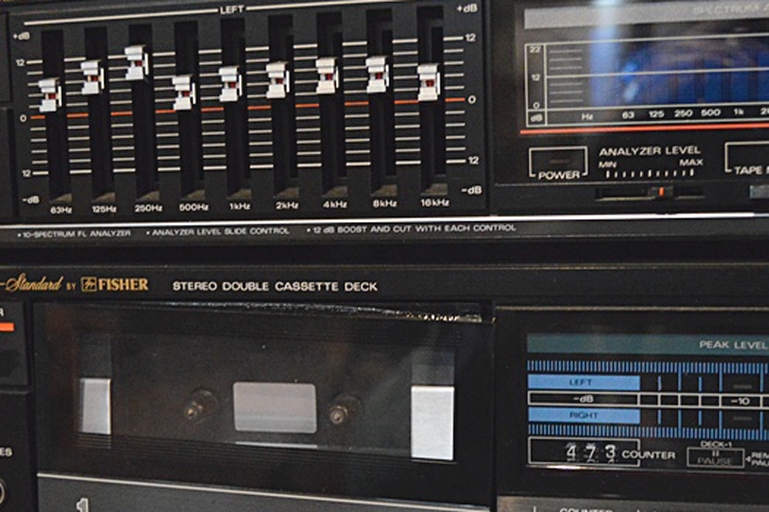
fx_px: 1217
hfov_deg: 35.1
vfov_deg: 23.6
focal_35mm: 57
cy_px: 342
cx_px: 371
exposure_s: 1/30
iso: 3200
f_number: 3.5
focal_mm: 20
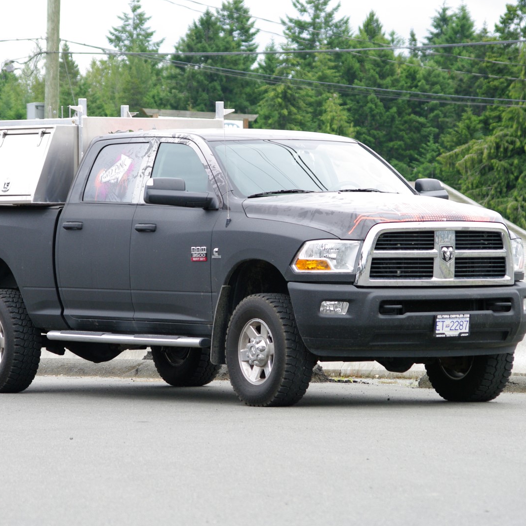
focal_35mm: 207
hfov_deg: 8.5
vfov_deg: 8.5
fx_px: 3559
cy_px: 262
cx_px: 240
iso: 400
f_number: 6.7
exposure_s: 1/350
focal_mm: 107.5
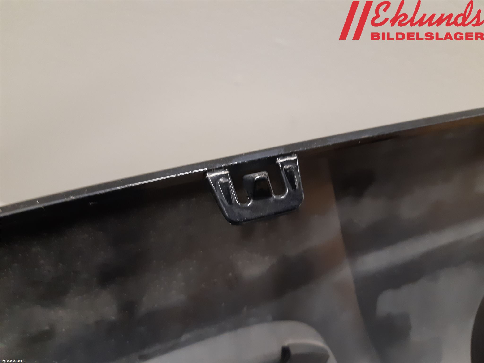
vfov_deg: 53.1
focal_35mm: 26
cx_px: 242
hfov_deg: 67.3
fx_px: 364
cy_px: 182
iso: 200
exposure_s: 1/33
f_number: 1.7
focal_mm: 3.93
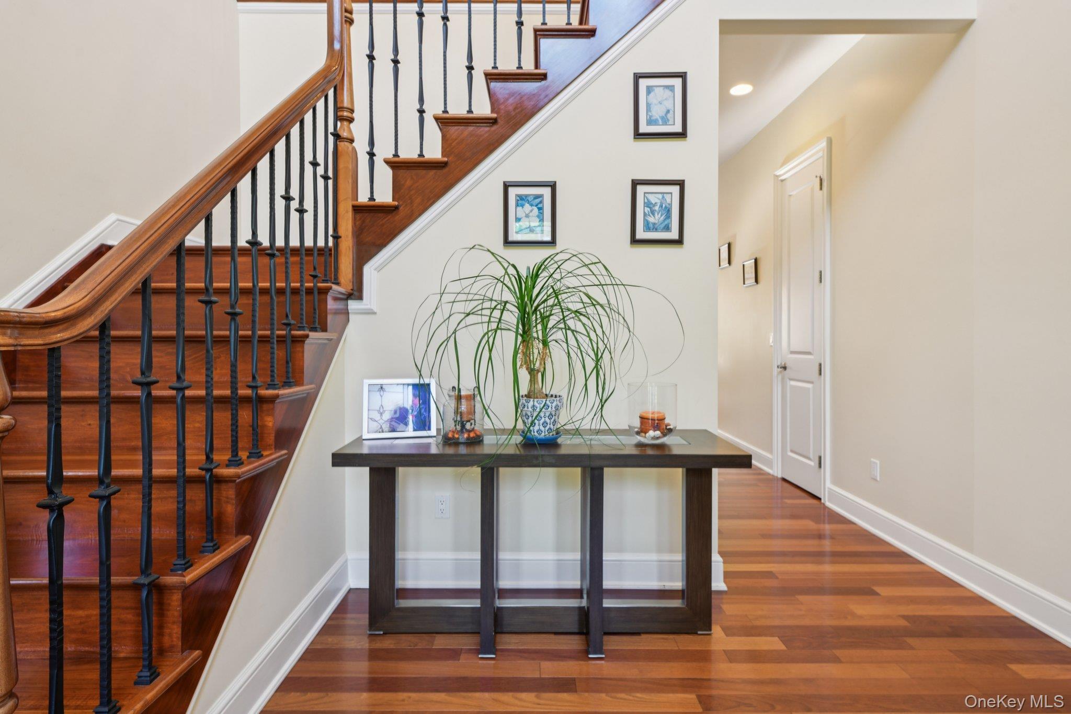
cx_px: 536
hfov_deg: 90.0
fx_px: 535
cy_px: 357
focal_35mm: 18
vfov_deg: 67.4
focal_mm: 18
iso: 200
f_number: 8
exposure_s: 1/4
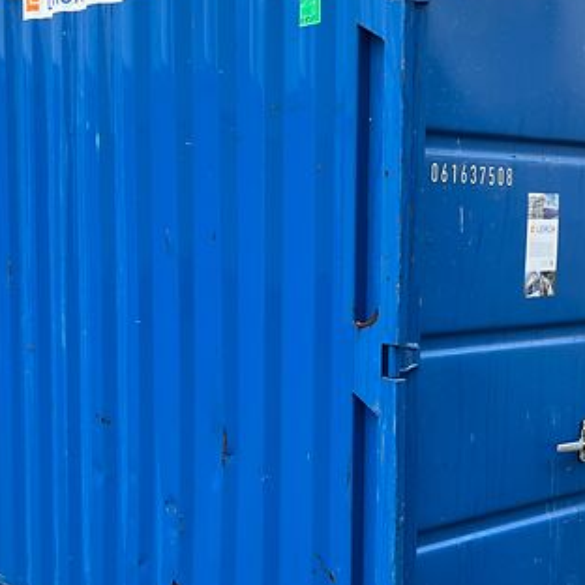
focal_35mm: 59
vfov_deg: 29.0
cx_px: 336
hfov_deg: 29.0
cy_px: 336
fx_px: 1128
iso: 64
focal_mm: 5.1
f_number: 1.6
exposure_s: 1/121
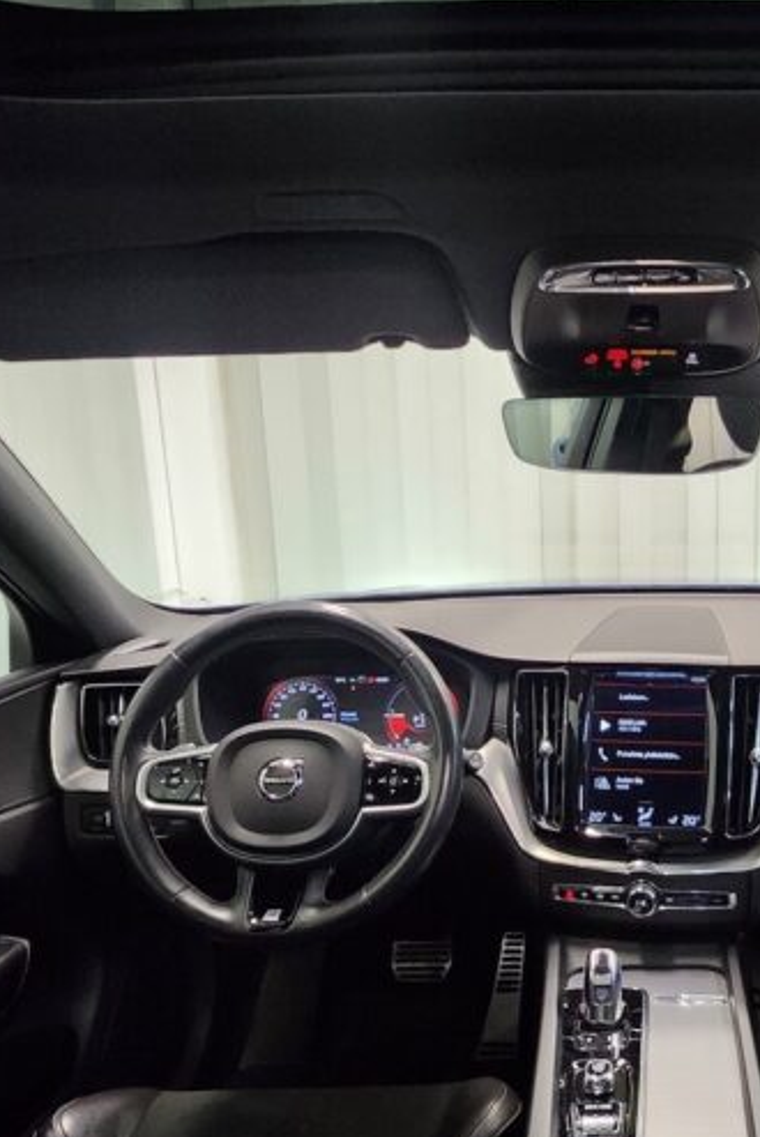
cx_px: 636
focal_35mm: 28
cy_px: 656
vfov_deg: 65.1
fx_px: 885
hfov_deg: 43.7
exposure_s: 1/33.3
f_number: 2.2
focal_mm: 1.74
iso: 320
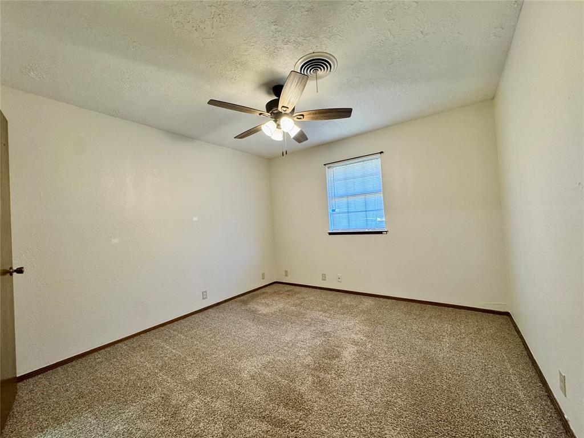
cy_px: 219
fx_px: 236
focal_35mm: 14
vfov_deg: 85.7
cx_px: 292
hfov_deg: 102.1
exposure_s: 1/120
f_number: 2.2
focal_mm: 2.22
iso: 250
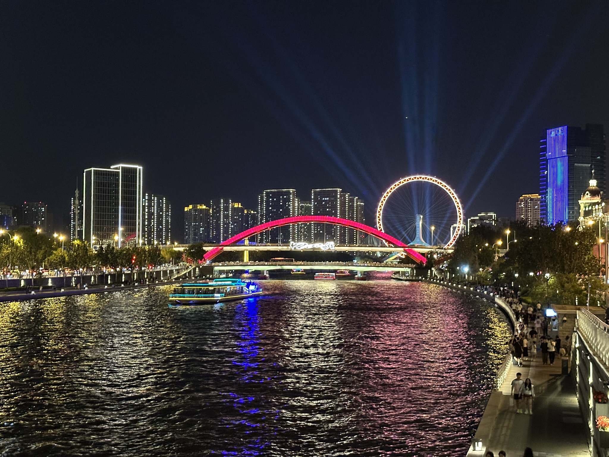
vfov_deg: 30.3
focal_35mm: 48
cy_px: 228
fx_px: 844
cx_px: 304
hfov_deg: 39.7
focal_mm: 6.86
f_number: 1.78
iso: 640
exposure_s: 1/25
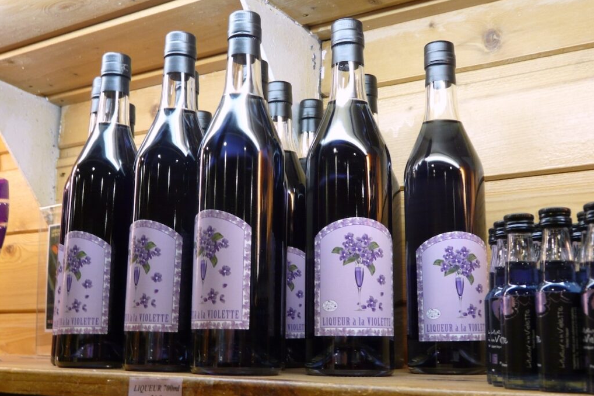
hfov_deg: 43.6
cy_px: 204
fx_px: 742
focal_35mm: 45
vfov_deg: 29.8
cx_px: 298
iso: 200
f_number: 3.2
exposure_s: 1/30
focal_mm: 7
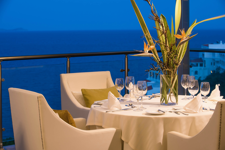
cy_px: 75
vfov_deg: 16.7
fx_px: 513
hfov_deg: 24.8
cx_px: 112
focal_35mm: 82
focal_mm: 82
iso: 400
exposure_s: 1/3
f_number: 9
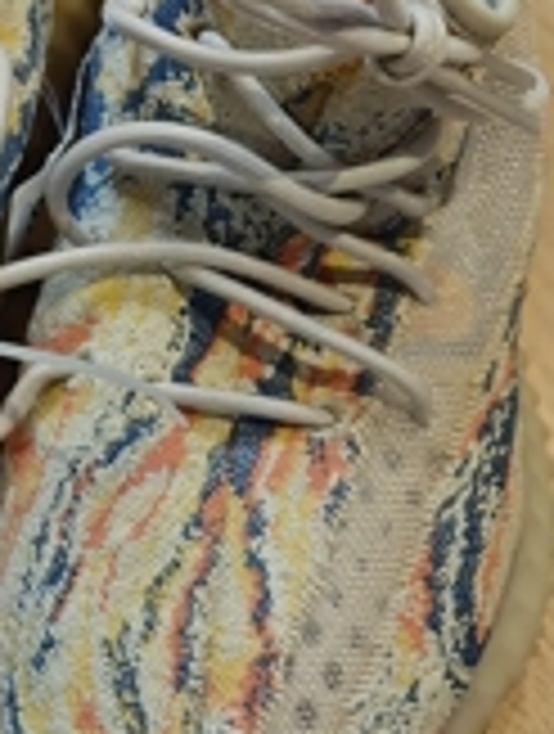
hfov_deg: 12.8
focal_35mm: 115
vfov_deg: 17.1
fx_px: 2444
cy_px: 378
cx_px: -9
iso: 800
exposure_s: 1/50
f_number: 4.5
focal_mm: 7.1
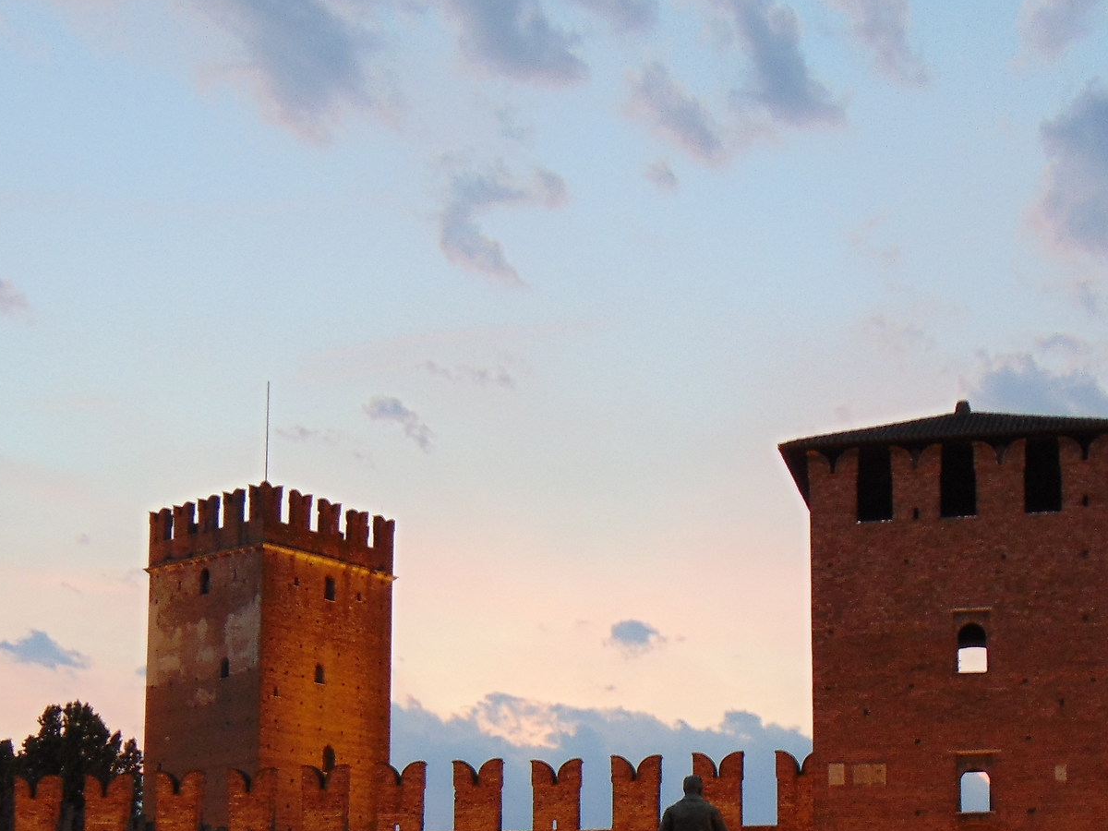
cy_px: 823
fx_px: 2113
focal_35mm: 66
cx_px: 577
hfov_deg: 29.4
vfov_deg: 21.5
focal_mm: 5.8
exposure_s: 1/4
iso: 100
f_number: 3.2
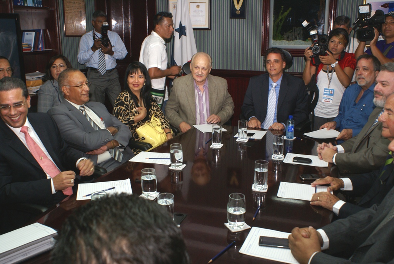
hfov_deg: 57.2
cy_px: 132
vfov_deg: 40.1
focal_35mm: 33
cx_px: 197
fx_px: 362
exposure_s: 1/50
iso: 400
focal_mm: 22
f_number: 6.3
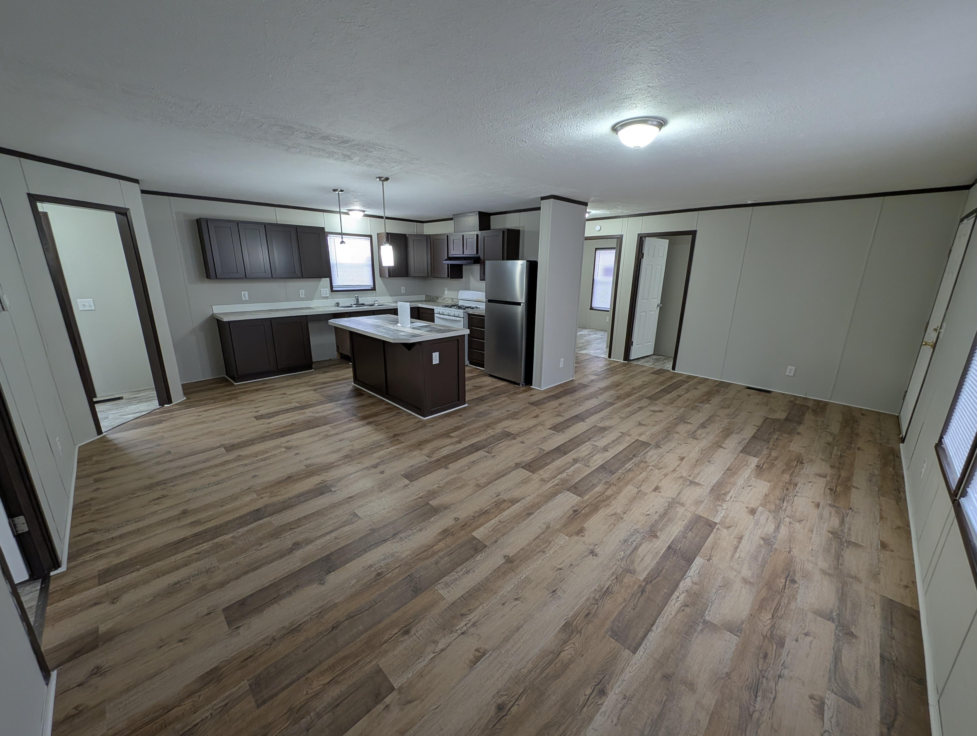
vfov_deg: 94.6
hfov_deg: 110.5
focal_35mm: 12
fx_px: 339
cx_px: 488
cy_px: 368
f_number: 1.95
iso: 145
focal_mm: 2.23
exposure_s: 1/60
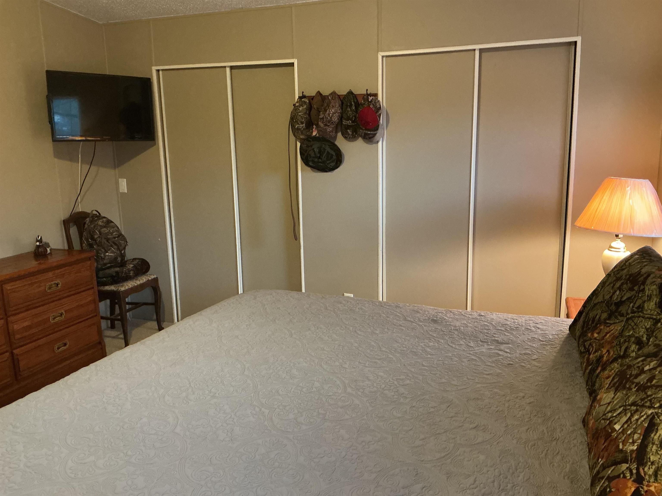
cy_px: 248
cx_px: 331
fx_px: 555
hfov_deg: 61.7
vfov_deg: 48.2
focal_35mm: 29
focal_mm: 3
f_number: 1.8
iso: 320
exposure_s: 1/40
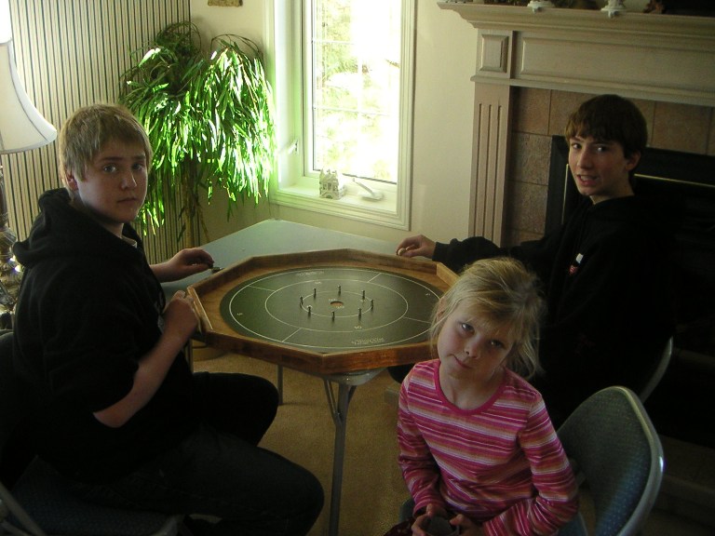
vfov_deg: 36.8
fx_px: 806
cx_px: 358
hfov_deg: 47.9
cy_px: 268
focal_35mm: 39
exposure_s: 1/90
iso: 64
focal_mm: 5.1
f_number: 2.9
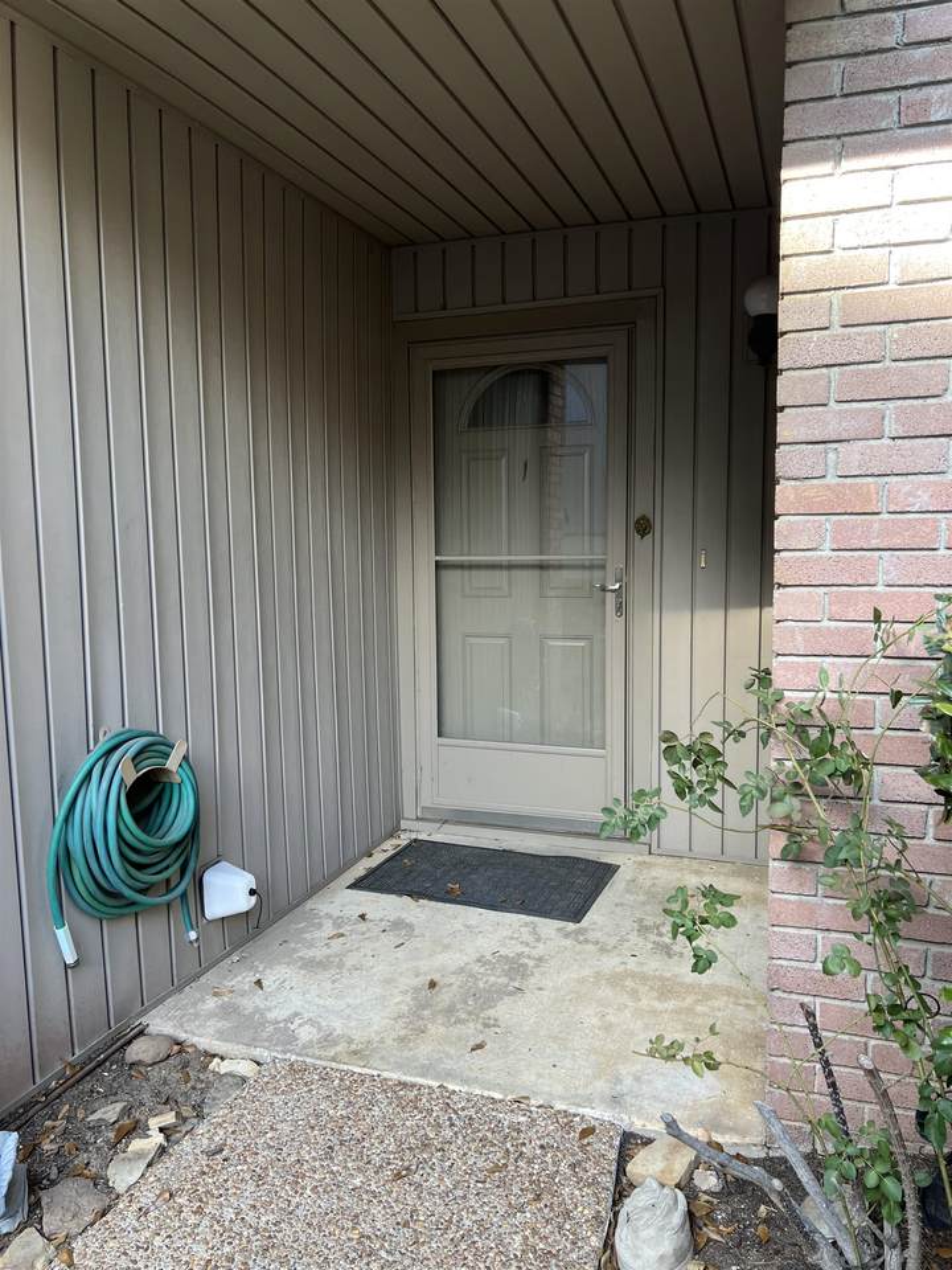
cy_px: 635
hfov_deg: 53.1
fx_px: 953
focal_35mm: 26
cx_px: 476
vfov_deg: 67.3
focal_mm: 5.7
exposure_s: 1/129
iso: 32
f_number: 1.5
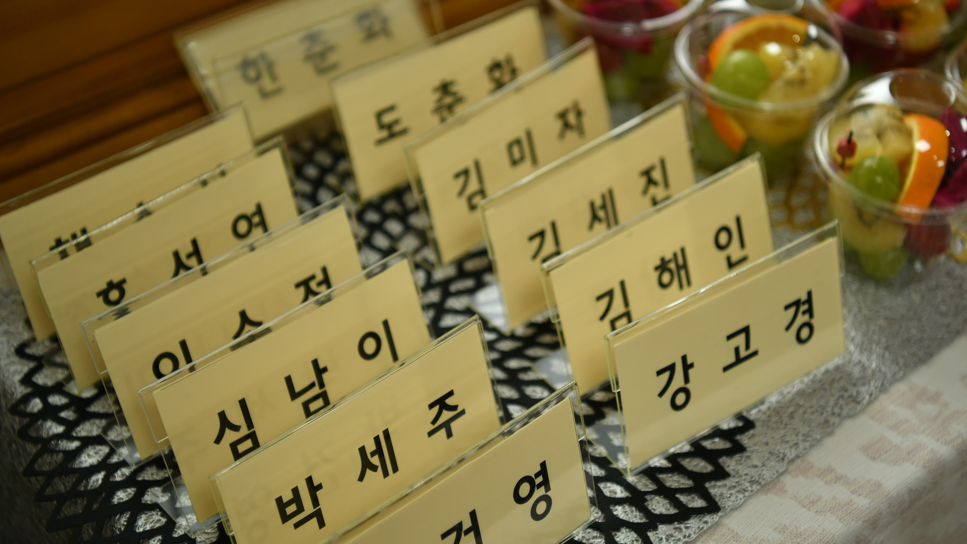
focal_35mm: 61
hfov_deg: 34.3
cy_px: 243
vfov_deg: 19.7
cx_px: 501
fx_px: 1564
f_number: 2.8
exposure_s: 1/640
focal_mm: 50
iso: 400
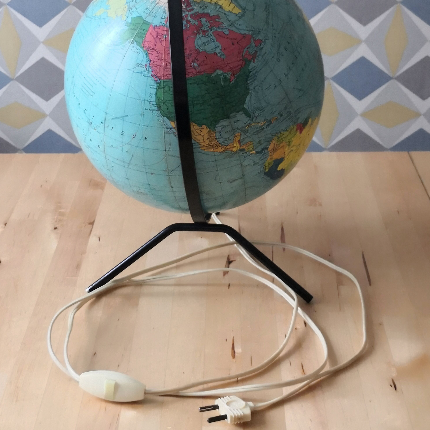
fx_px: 899
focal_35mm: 64
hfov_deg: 26.9
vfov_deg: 26.8
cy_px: 172
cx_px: 215
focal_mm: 3.95
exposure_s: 1/30
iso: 320
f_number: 1.6
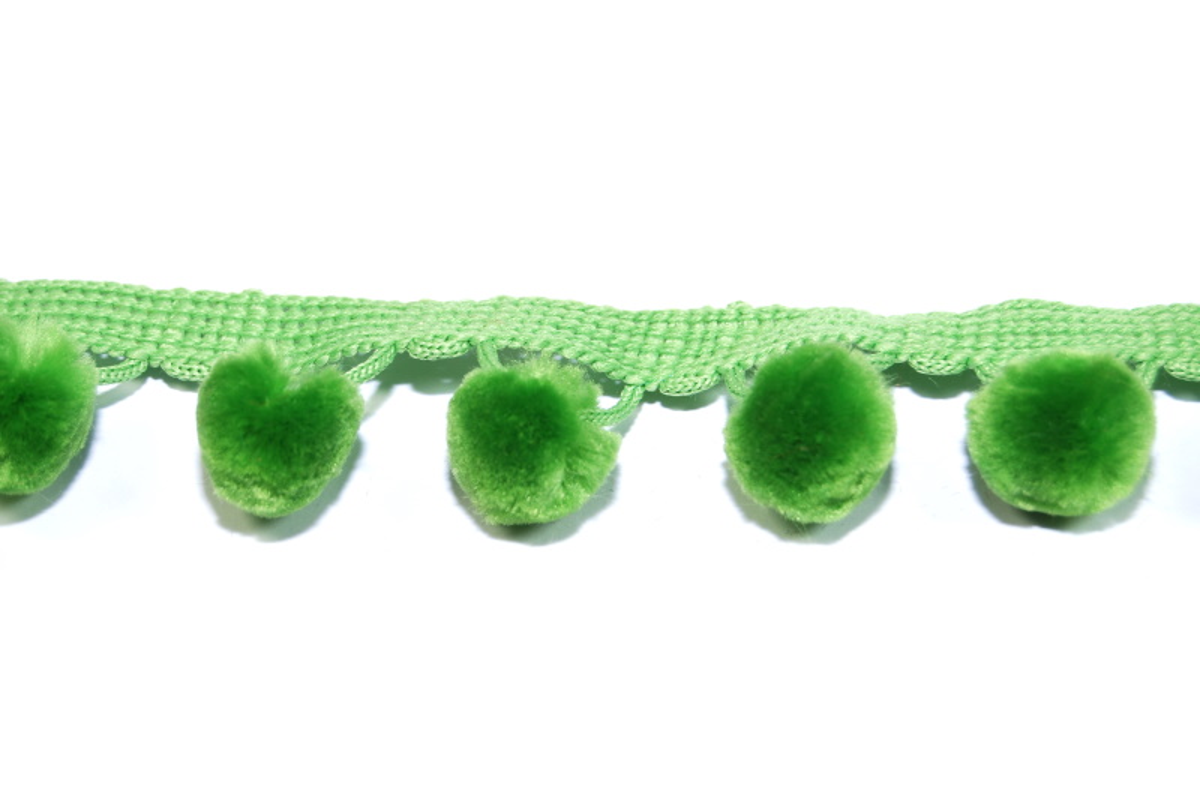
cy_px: 402
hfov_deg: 24.6
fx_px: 2754
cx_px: 600
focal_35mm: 82
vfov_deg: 16.6
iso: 200
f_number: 5.6
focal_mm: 55
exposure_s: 1/125
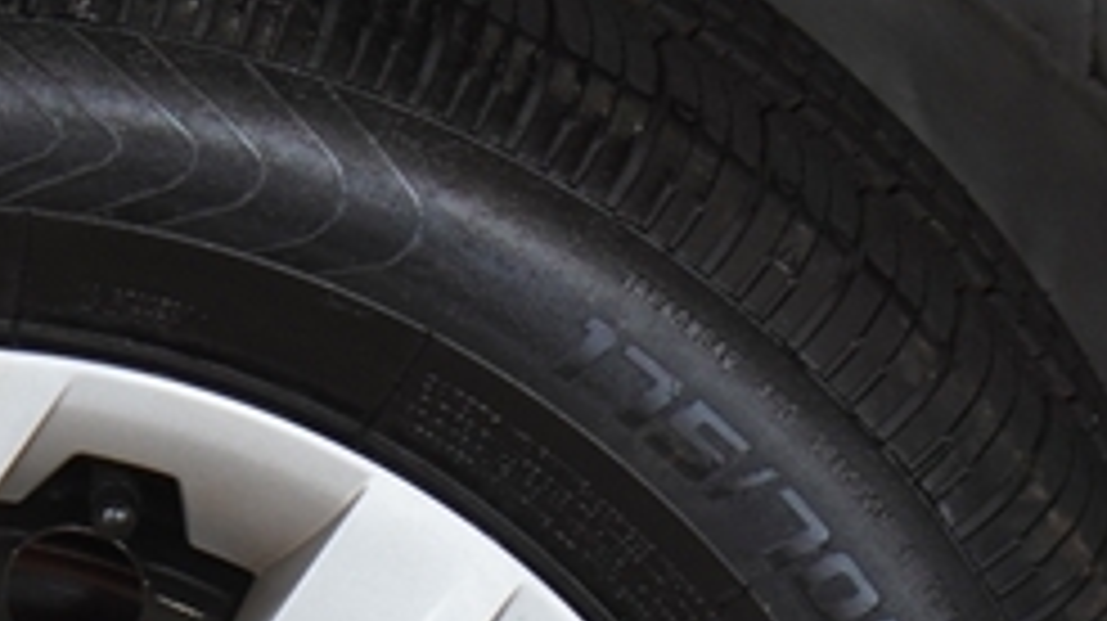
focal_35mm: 327
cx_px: -153
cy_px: 884
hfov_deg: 6.6
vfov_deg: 3.7
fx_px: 9592
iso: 400
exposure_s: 1/80
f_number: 4
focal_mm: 50
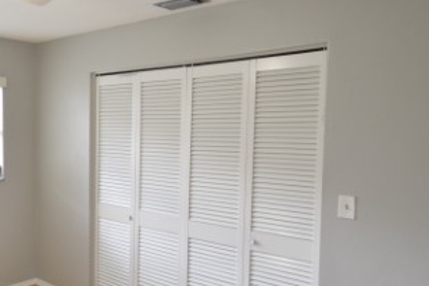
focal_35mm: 35
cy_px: 154
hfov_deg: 50.1
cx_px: 67
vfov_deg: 37.8
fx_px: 417
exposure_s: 1/45
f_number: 3.5
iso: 800
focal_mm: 10
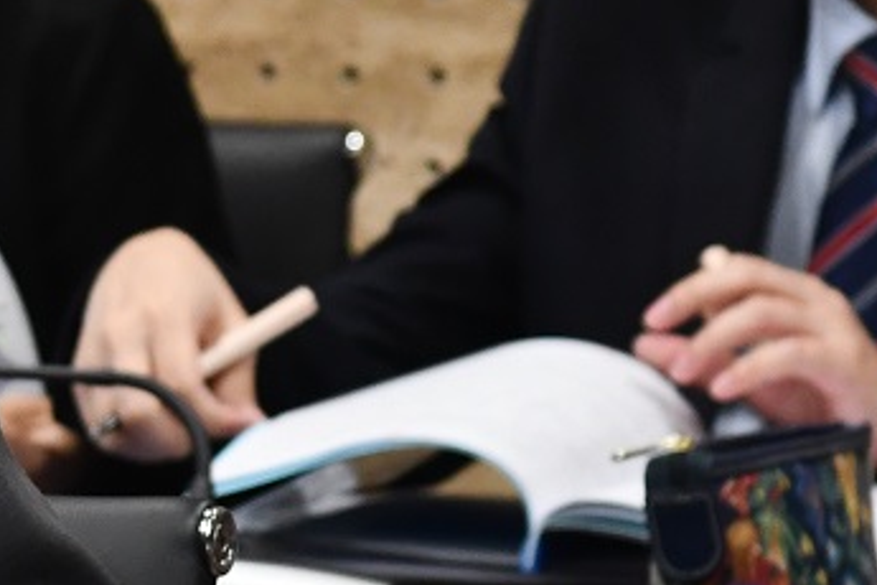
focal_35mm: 557
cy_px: 427
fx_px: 13568
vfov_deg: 2.5
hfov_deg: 3.7
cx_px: -580
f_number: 5
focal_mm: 92
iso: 1600
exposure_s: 1/100
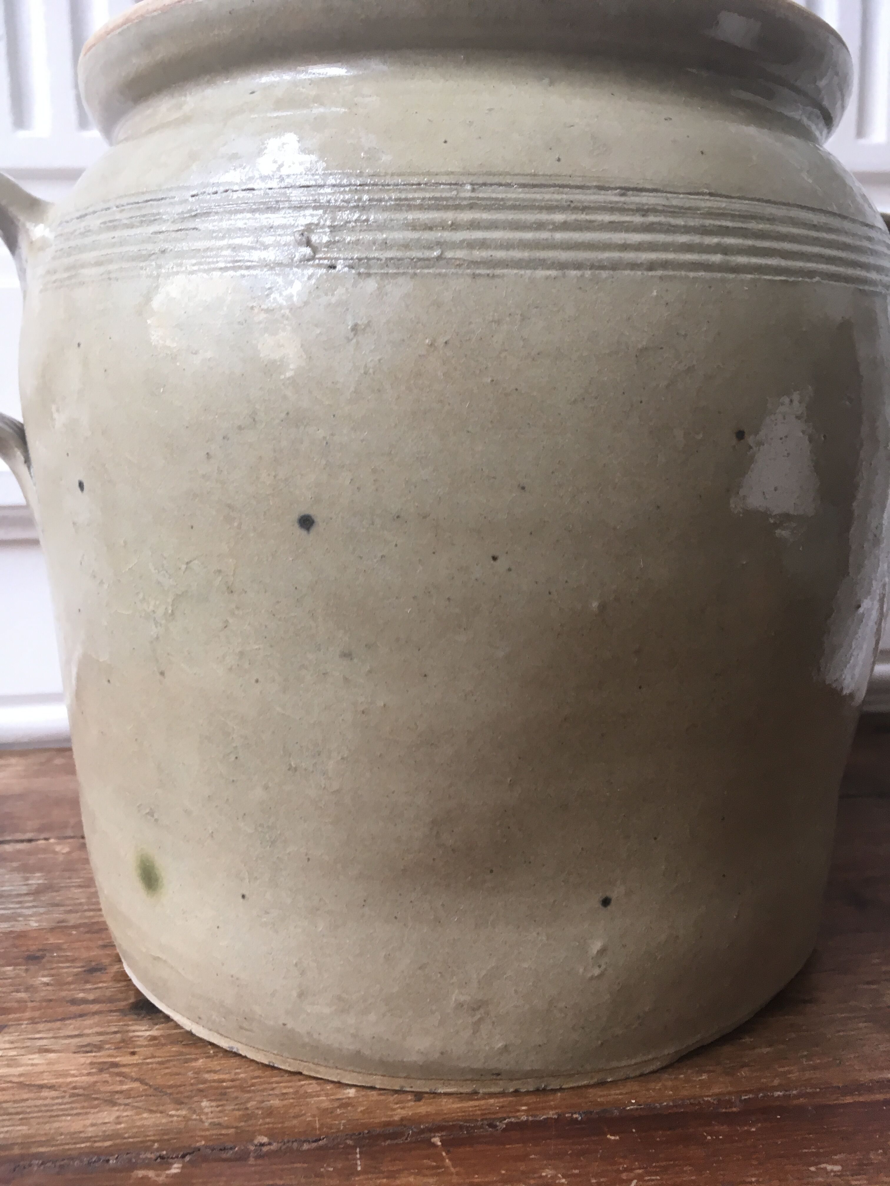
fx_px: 994
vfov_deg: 61.7
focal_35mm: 29
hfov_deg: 48.2
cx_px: 445
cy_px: 593
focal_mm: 4.15
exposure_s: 1/33
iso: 64
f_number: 2.2
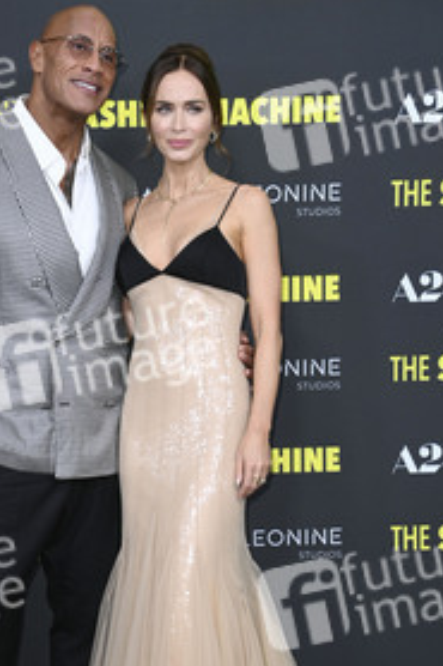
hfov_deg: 11.6
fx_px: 2181
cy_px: 474
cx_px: 163
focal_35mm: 118
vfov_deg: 17.3
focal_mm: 82
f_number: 5.6
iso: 1000
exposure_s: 1/250
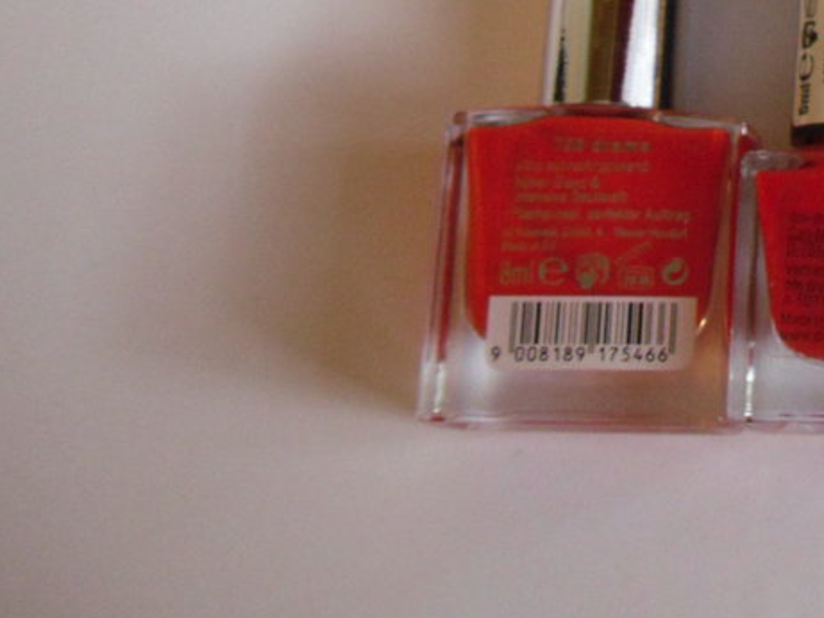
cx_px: 1118
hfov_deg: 14.4
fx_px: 3095
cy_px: -221
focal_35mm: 130
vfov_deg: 11.1
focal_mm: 6.3
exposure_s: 1/18
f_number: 3.5
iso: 400
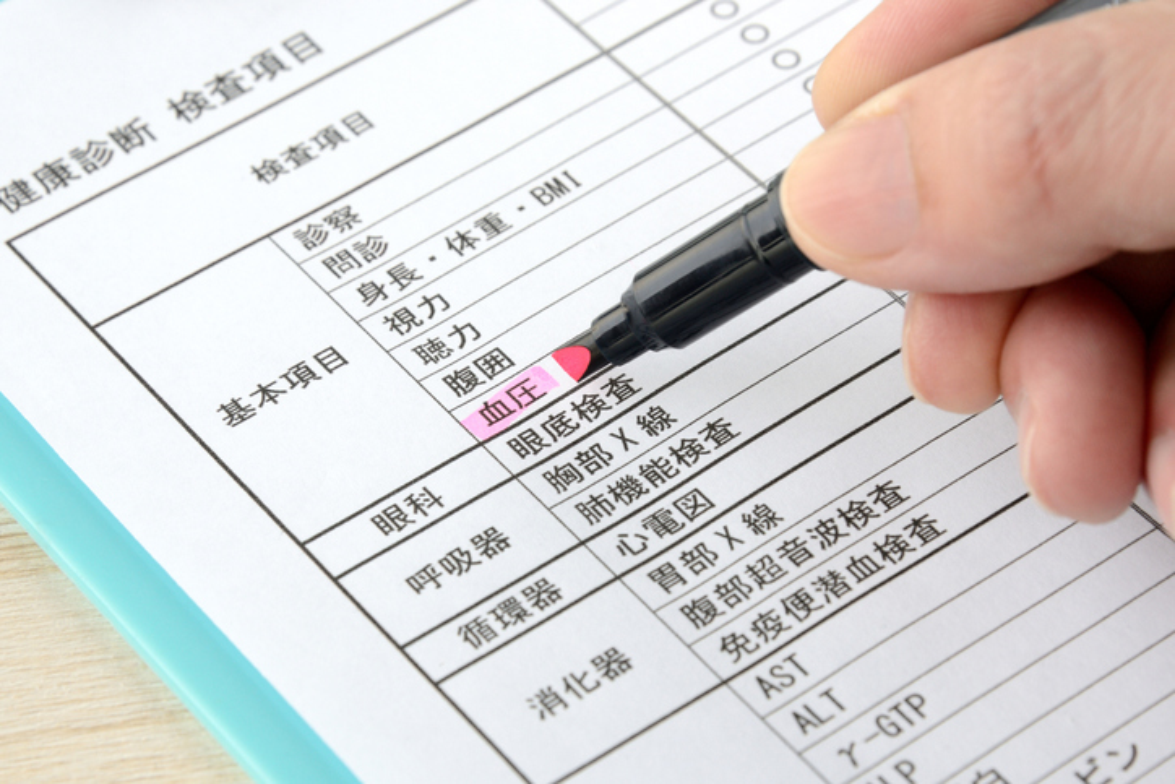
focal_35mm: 160
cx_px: 588
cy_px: 392
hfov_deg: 12.8
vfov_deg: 8.6
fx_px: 5223
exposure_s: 1/40
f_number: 14
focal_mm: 160
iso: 640
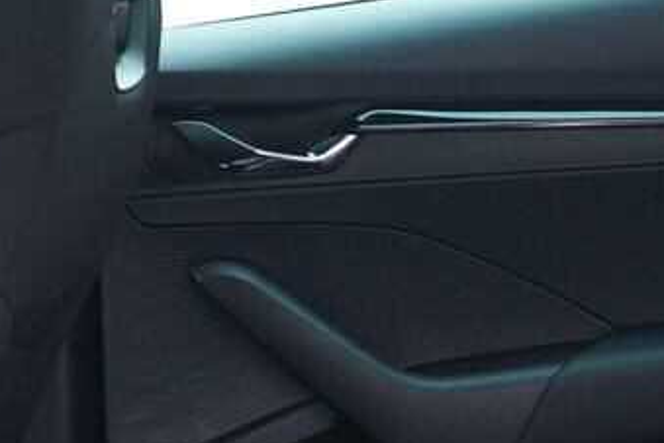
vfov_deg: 8.9
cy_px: 455
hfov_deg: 13.4
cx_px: 439
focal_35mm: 153
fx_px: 2822
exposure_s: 1/40
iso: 400
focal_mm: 24
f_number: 2.8
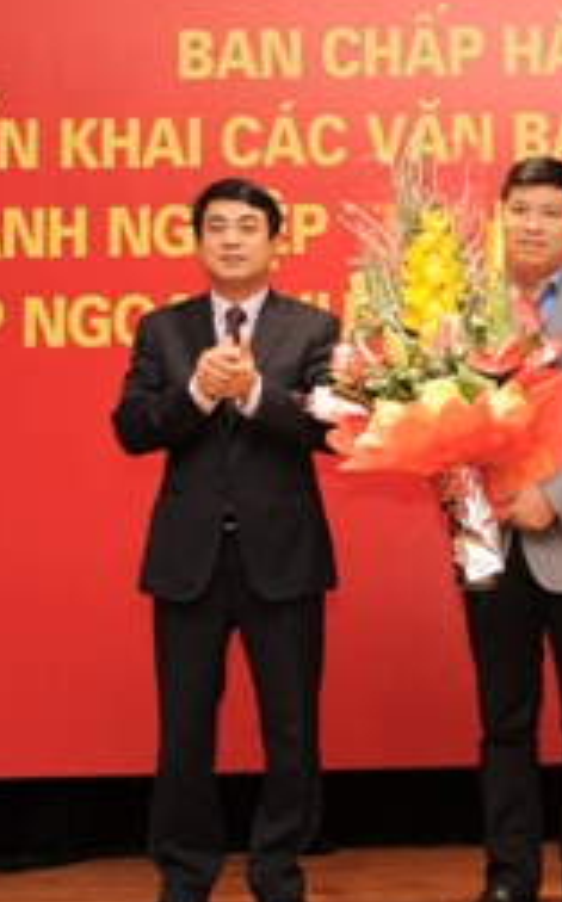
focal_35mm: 79
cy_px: 306
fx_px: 1940
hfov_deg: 15.5
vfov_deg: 26.0
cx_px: 780
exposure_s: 1/200
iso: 400
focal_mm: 36
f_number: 2.8
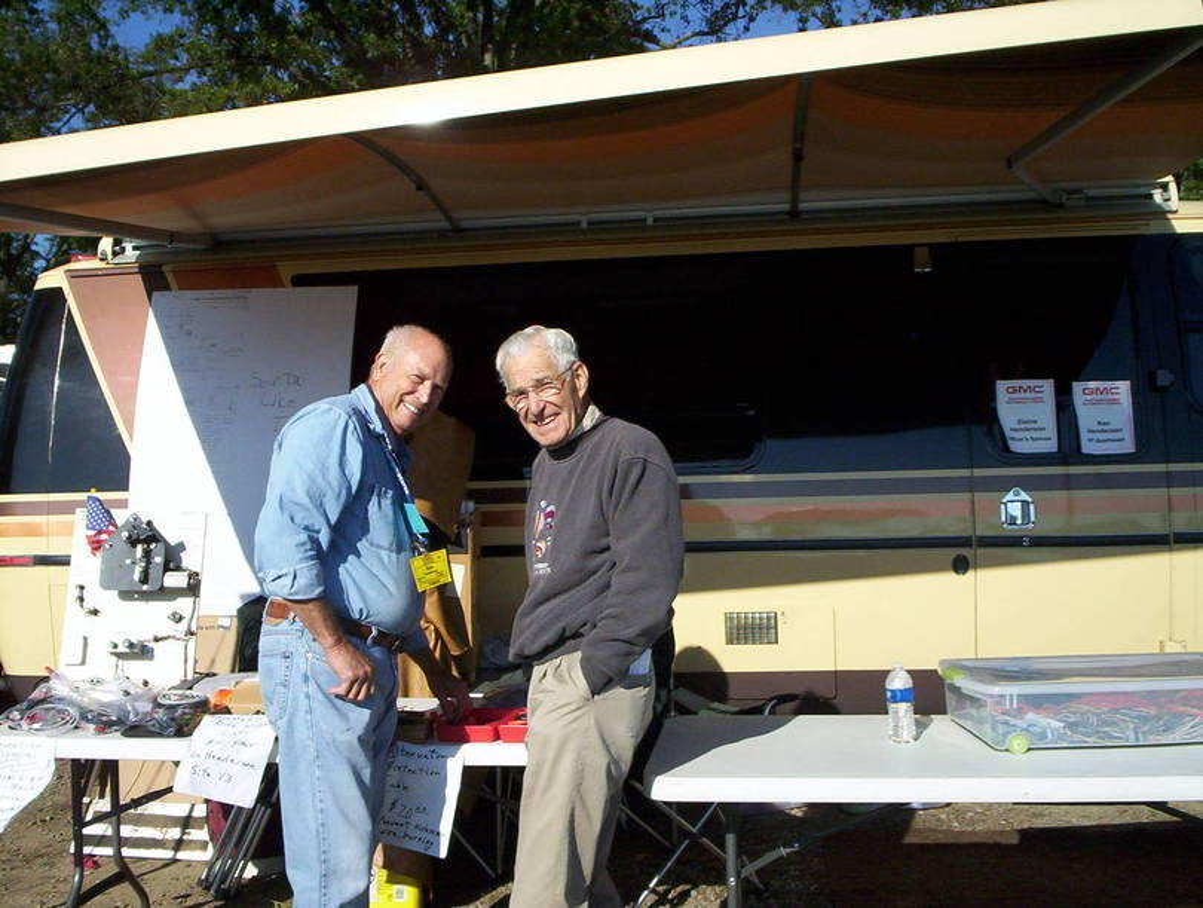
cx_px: 602
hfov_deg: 48.9
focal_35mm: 38
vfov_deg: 37.8
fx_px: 1323
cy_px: 454
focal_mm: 4.99
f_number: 4.5
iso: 100
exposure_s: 1/1013
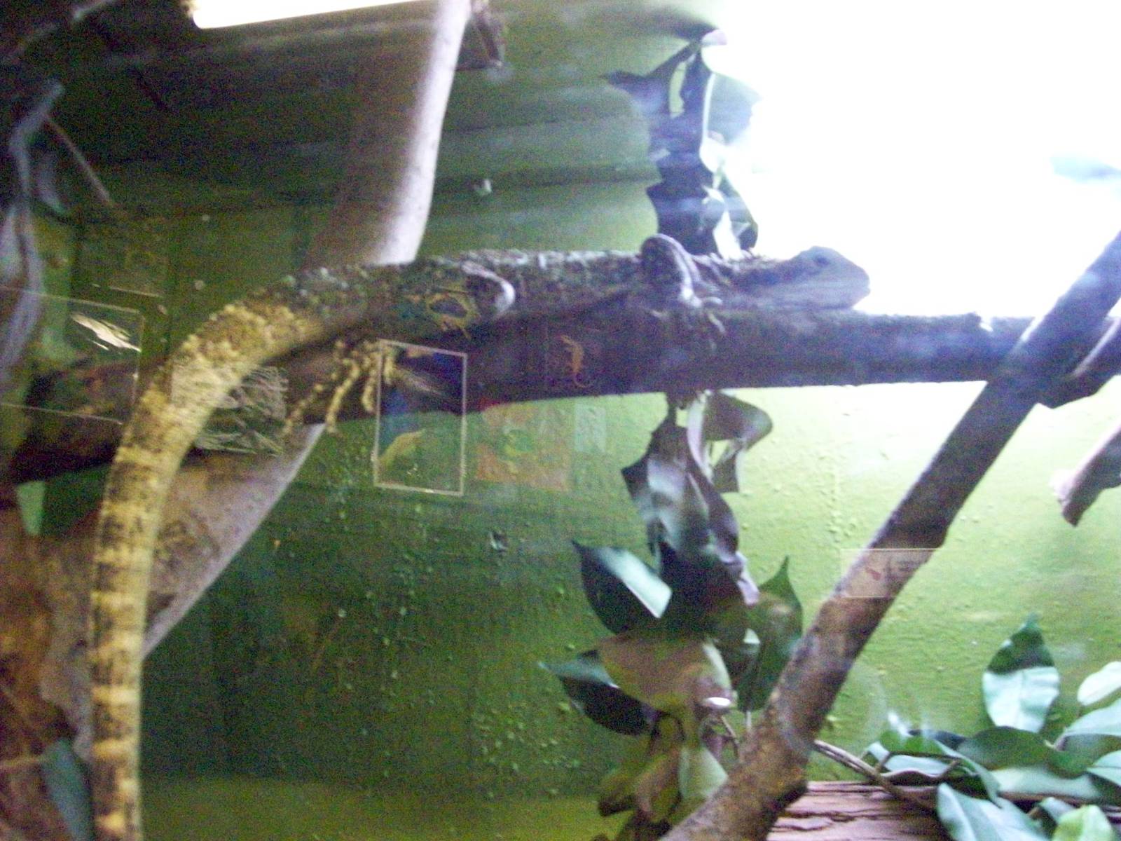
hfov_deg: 51.4
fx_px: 1166
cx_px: 560
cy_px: 420
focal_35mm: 36
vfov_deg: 39.7
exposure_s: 1/24.7
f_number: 2.7
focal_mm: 6
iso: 800
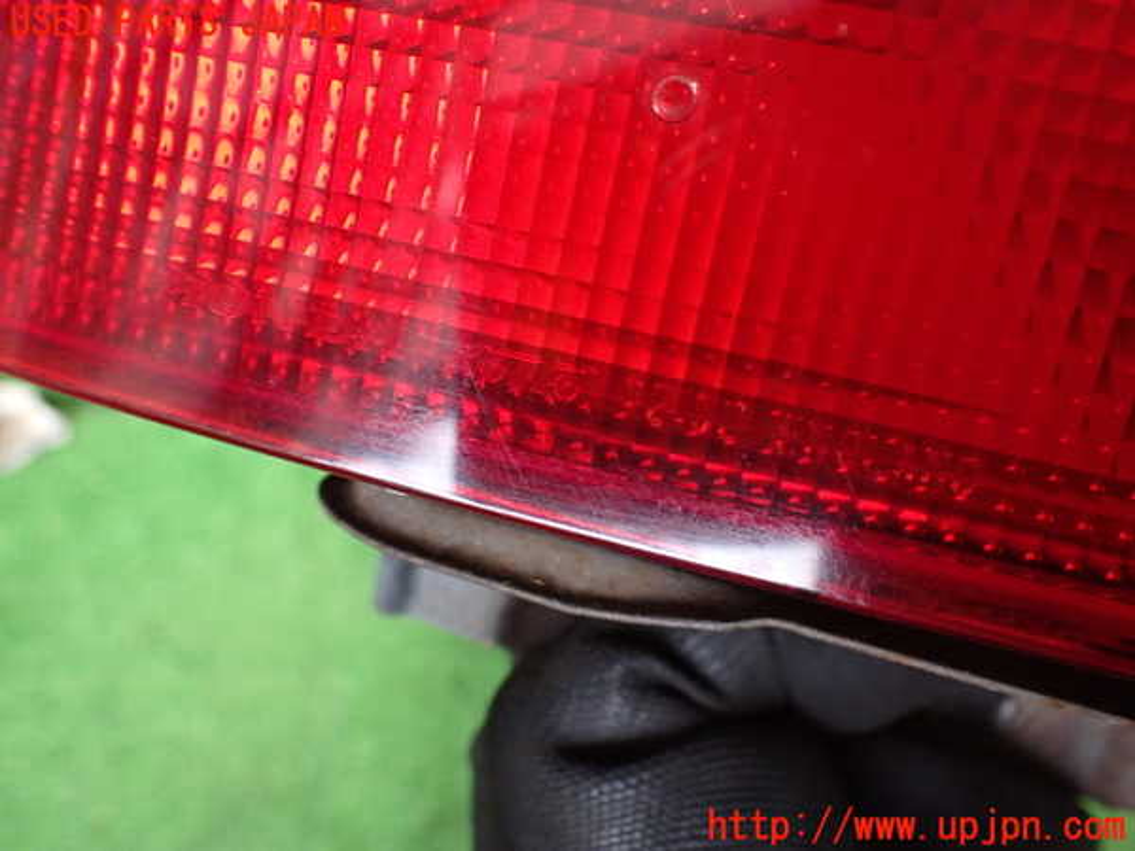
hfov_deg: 60.0
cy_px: 426
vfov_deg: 46.8
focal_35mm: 30
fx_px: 984
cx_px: 568
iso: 800
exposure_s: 1/50
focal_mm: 5.4
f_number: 2.3
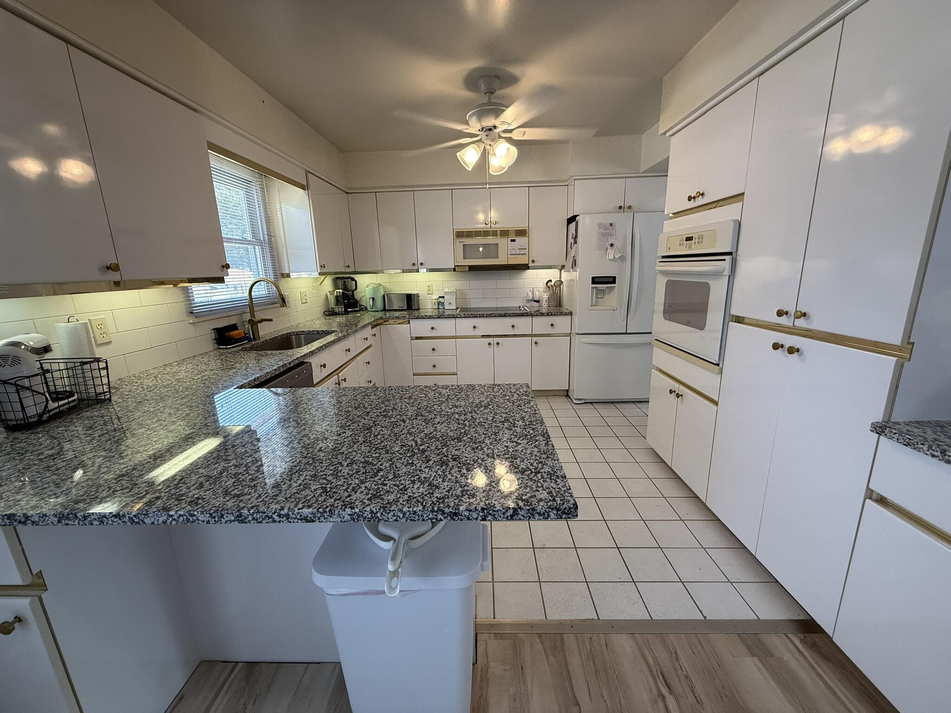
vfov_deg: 85.7
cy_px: 356
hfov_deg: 102.1
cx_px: 476
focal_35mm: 14
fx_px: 385
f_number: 2.2
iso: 160
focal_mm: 2.22
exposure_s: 1/120
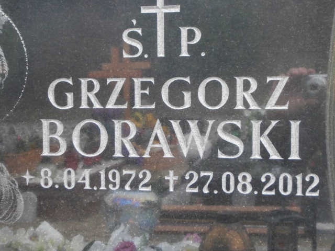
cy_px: 126
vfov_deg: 21.6
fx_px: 658
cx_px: 168
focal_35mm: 68
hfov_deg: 28.6
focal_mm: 12.1
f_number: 4.7
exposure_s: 1/50
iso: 200
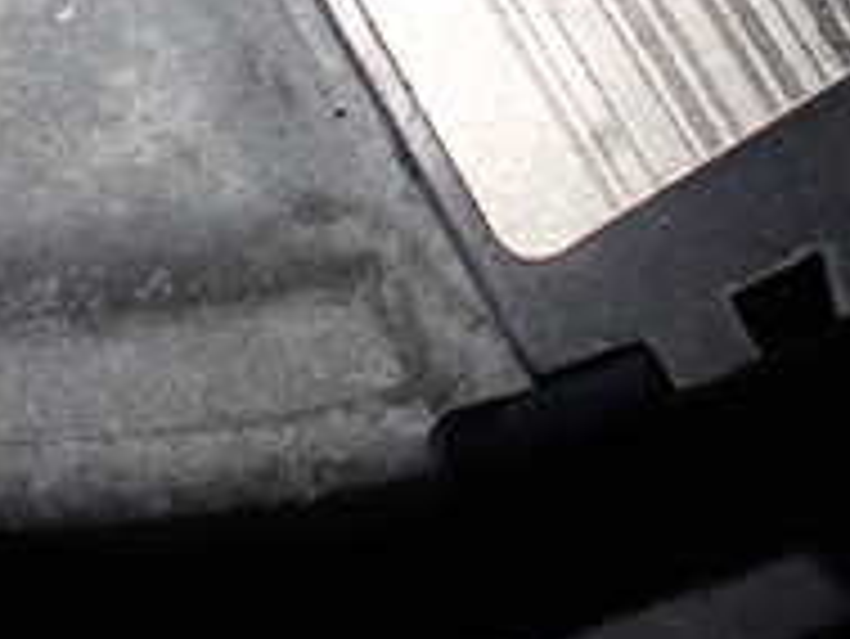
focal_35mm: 95
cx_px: 657
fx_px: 2334
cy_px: -342
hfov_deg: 20.4
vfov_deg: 14.5
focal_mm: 5.4
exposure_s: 1/125
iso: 250
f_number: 2.3
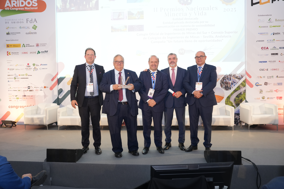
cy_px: 94
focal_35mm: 25
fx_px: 197
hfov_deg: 71.5
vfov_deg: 51.3
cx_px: 142
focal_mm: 25
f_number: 4.5
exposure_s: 1/125
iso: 1250
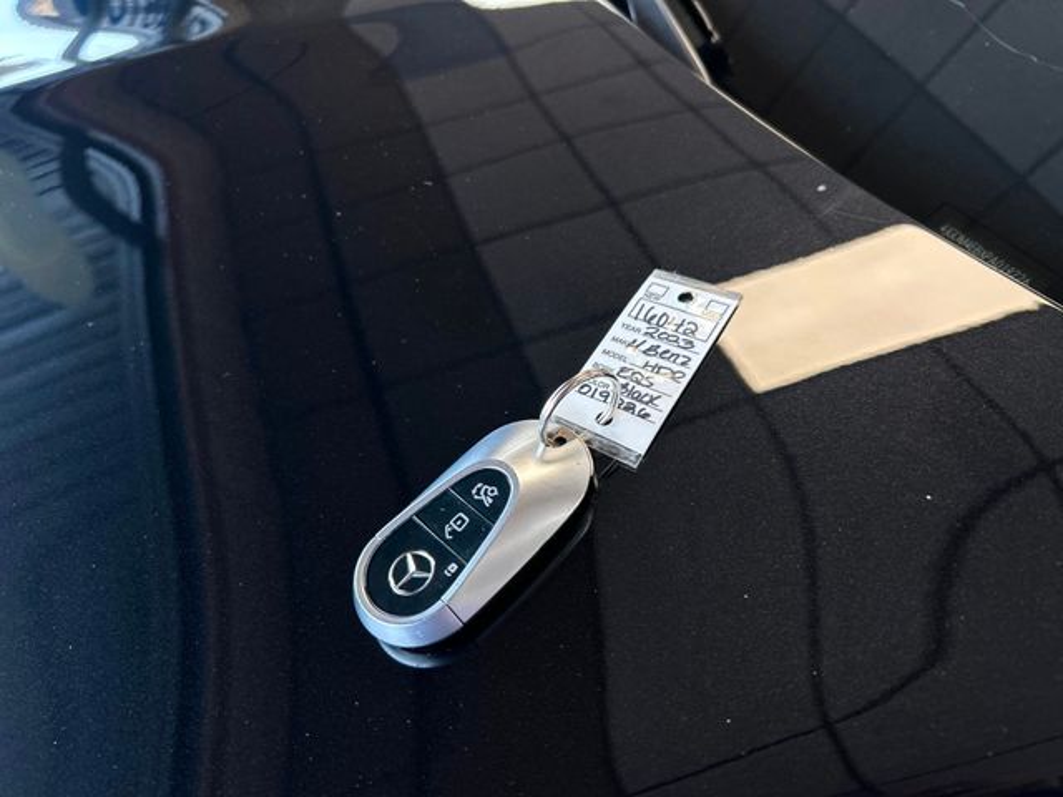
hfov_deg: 67.3
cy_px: 398
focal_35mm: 26
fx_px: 798
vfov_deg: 53.1
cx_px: 532
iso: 64
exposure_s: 1/60
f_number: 1.5
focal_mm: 5.7
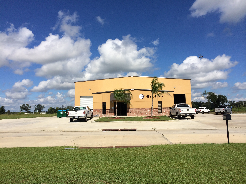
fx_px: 213
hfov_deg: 60.0
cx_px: 123
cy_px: 92
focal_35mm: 30
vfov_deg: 46.8
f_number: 2.2
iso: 40
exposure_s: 1/4566
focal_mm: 4.12
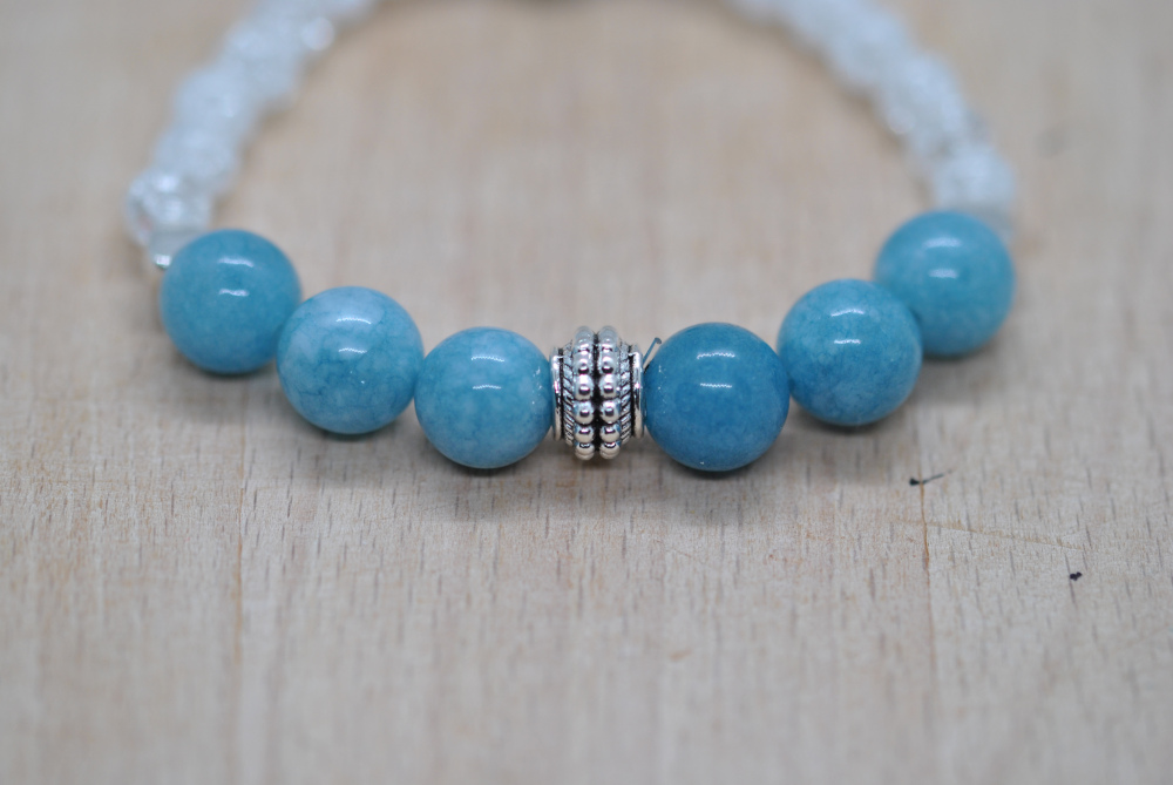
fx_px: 5137
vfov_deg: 8.7
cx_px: 586
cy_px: 392
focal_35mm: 158
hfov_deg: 13.0
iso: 200
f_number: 4
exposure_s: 1/250
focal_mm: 105
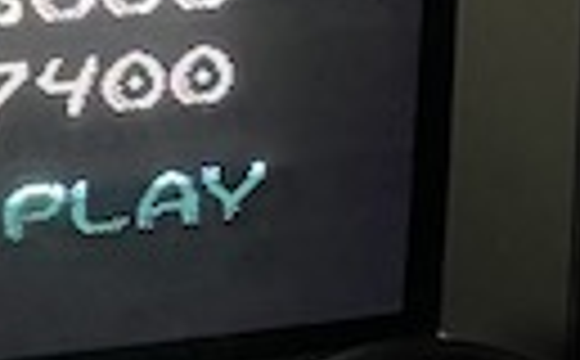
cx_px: -13
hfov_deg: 15.0
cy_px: 117
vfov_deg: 9.5
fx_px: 2161
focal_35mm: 137
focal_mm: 4.2
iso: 500
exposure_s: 1/25
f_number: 1.6
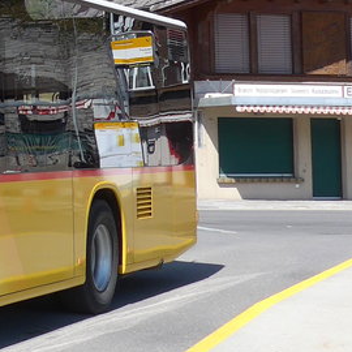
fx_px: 1312
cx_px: -417
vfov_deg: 15.1
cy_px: 34
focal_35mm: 114
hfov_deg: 12.7
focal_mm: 6
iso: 80
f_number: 2.8
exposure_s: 1/1000
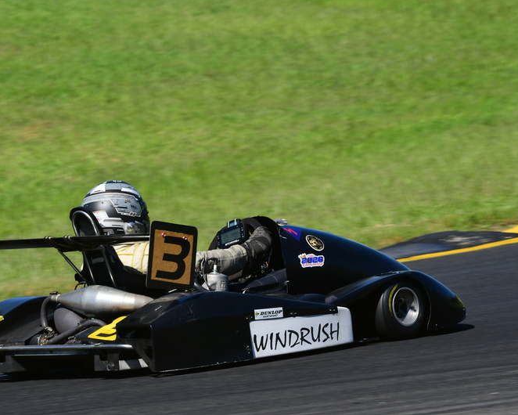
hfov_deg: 4.7
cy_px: 207
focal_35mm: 408
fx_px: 6257
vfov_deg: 3.8
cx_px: 225
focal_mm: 240
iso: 500
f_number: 13
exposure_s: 1/640
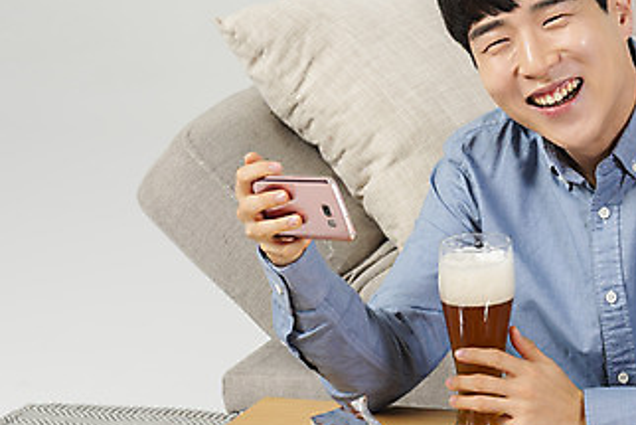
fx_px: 3818
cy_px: 215
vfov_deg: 6.4
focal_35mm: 216
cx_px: 449
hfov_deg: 9.5
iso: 100
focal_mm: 116
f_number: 11
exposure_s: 1/125
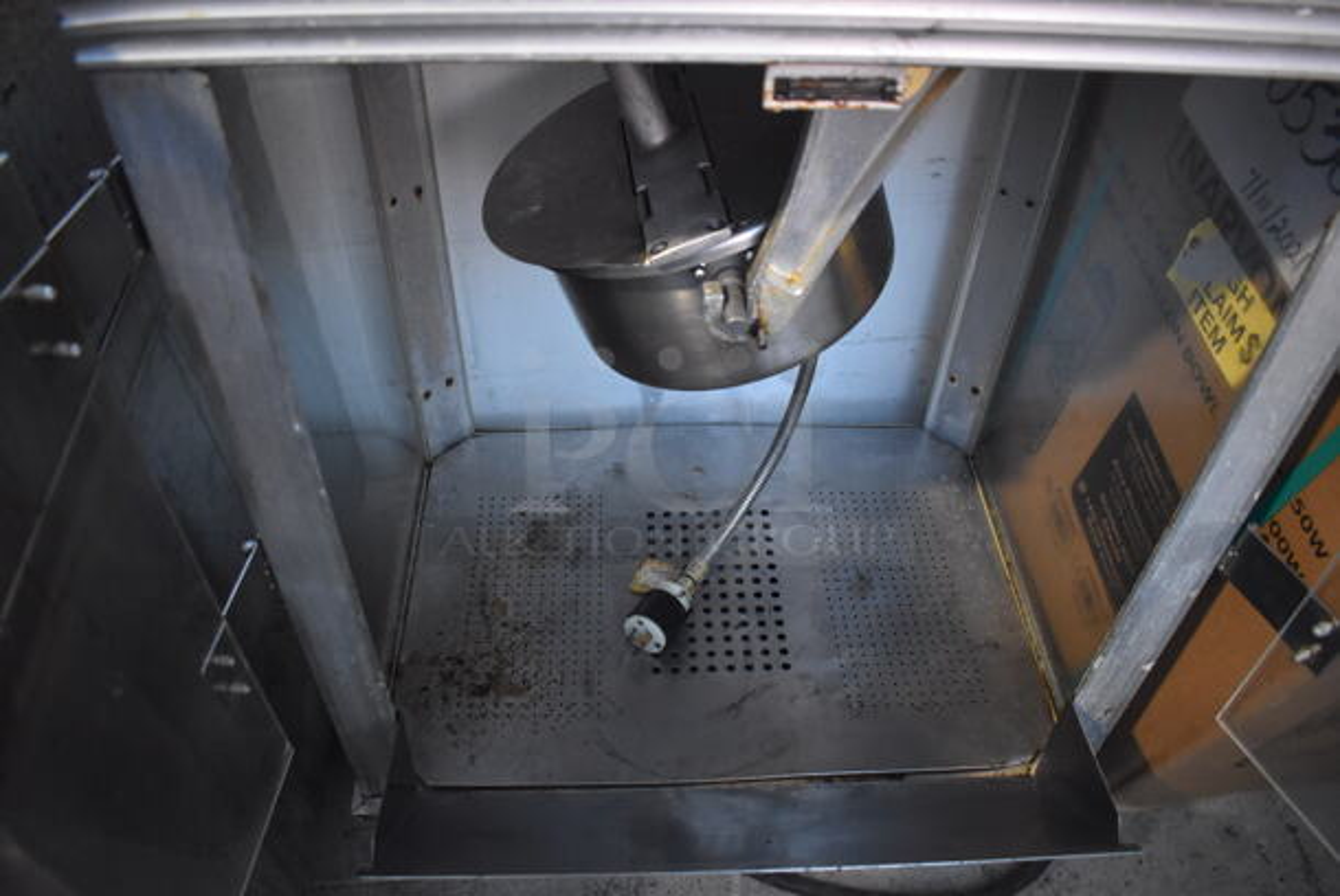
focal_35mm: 27
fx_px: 1006
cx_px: 670
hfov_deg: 67.3
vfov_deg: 48.0
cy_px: 448
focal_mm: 18
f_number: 3.5
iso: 3200
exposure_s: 1/125
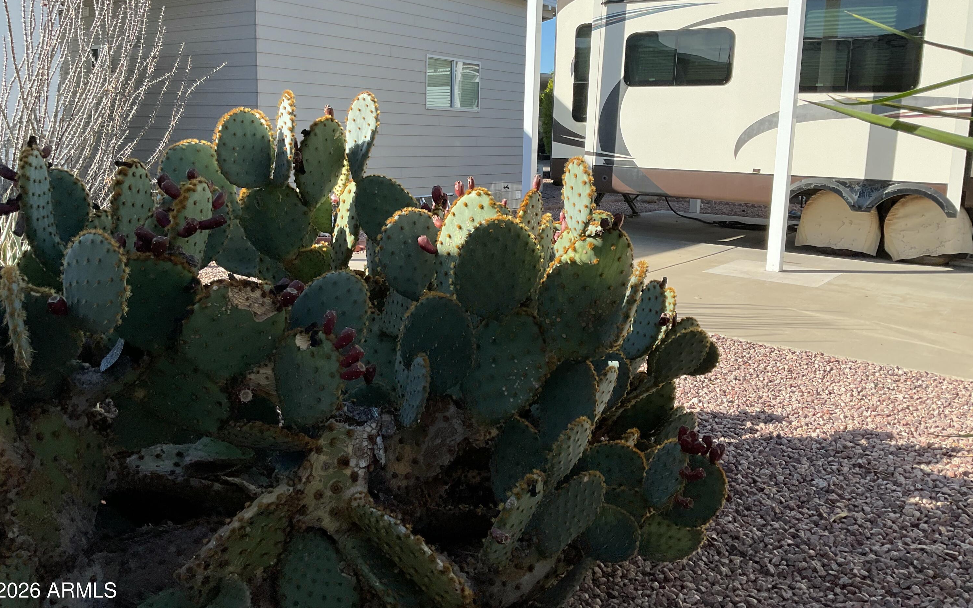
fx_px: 822
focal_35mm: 31
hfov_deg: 61.2
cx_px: 484
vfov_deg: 40.5
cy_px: 256
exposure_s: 1/1076
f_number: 1.8
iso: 16
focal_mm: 3
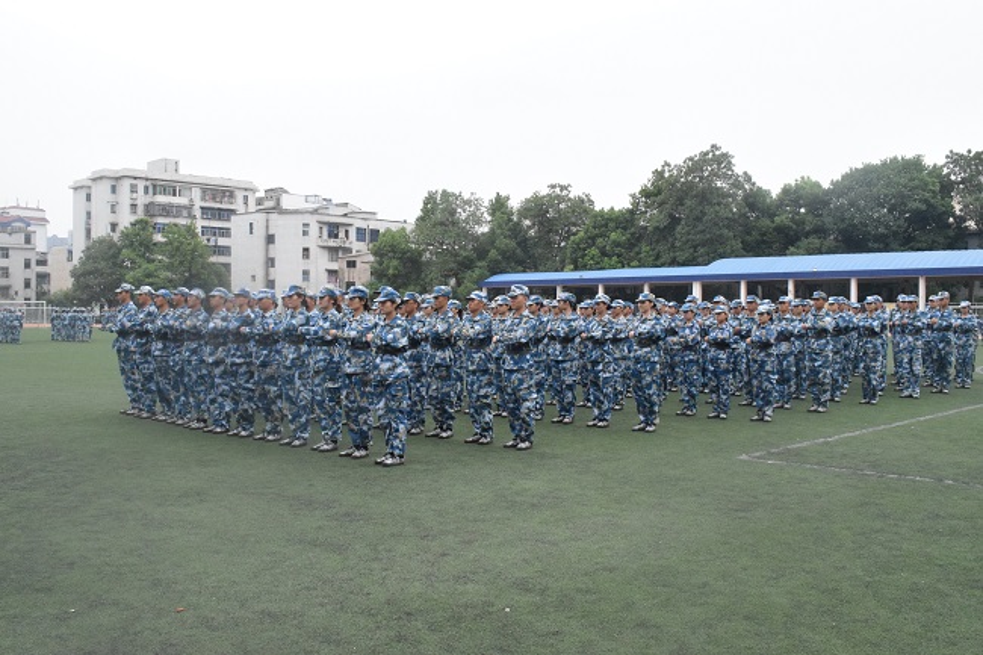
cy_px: 328
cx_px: 492
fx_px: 942
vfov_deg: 38.3
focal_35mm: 34
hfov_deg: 55.1
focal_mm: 23
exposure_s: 1/1000
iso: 4000
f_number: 16
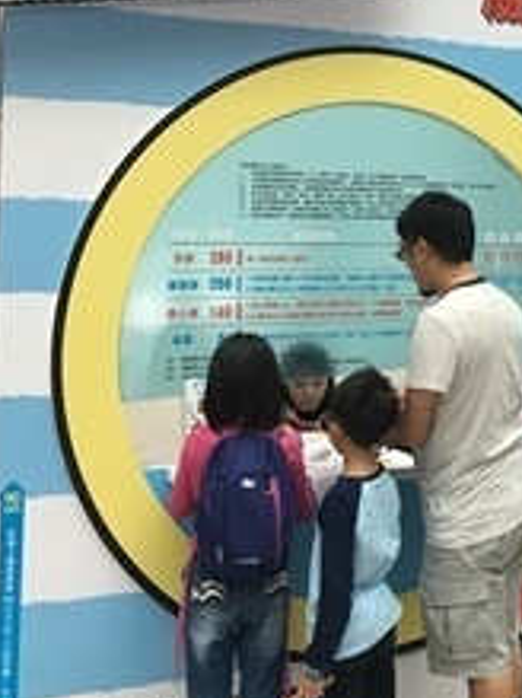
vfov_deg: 35.5
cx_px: 446
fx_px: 1067
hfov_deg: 26.8
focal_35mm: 53
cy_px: 185
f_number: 2.2
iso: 32
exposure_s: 1/15
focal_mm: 4.15
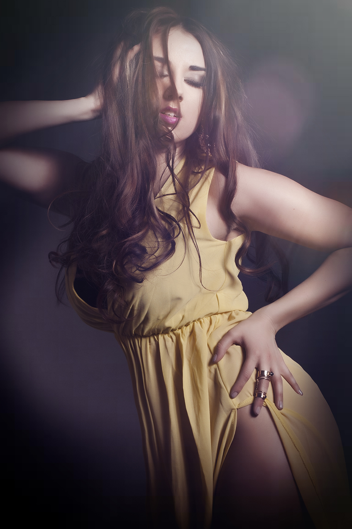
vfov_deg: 27.0
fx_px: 1102
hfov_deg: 18.2
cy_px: 264
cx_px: 176
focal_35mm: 75
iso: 200
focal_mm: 50
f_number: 11
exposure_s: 1/500
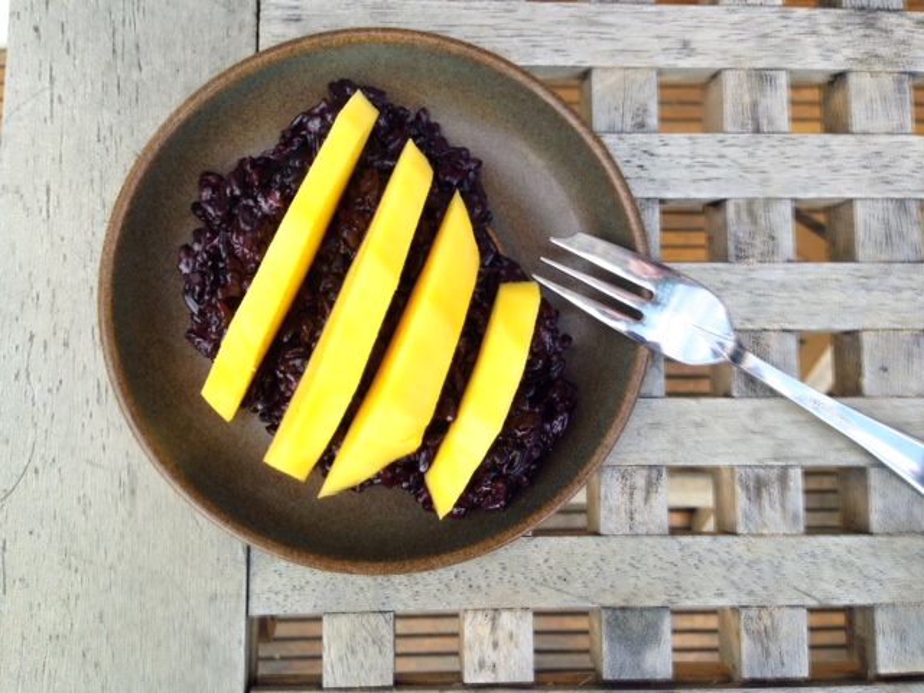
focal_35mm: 33
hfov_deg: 55.4
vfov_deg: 42.9
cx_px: 462
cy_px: 346
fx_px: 881
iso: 50
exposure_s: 1/339
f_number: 2.4
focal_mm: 4.12
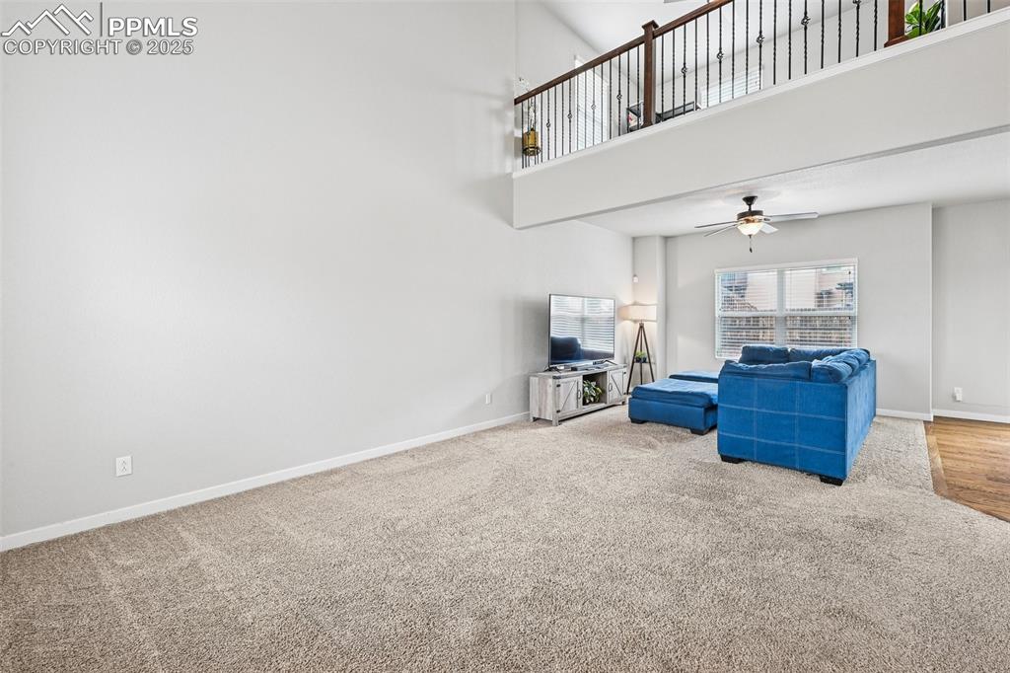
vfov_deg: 77.3
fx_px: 421
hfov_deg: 100.4
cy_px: 336
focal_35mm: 15
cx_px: 505
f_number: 11
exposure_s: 1/10
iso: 800
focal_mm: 15
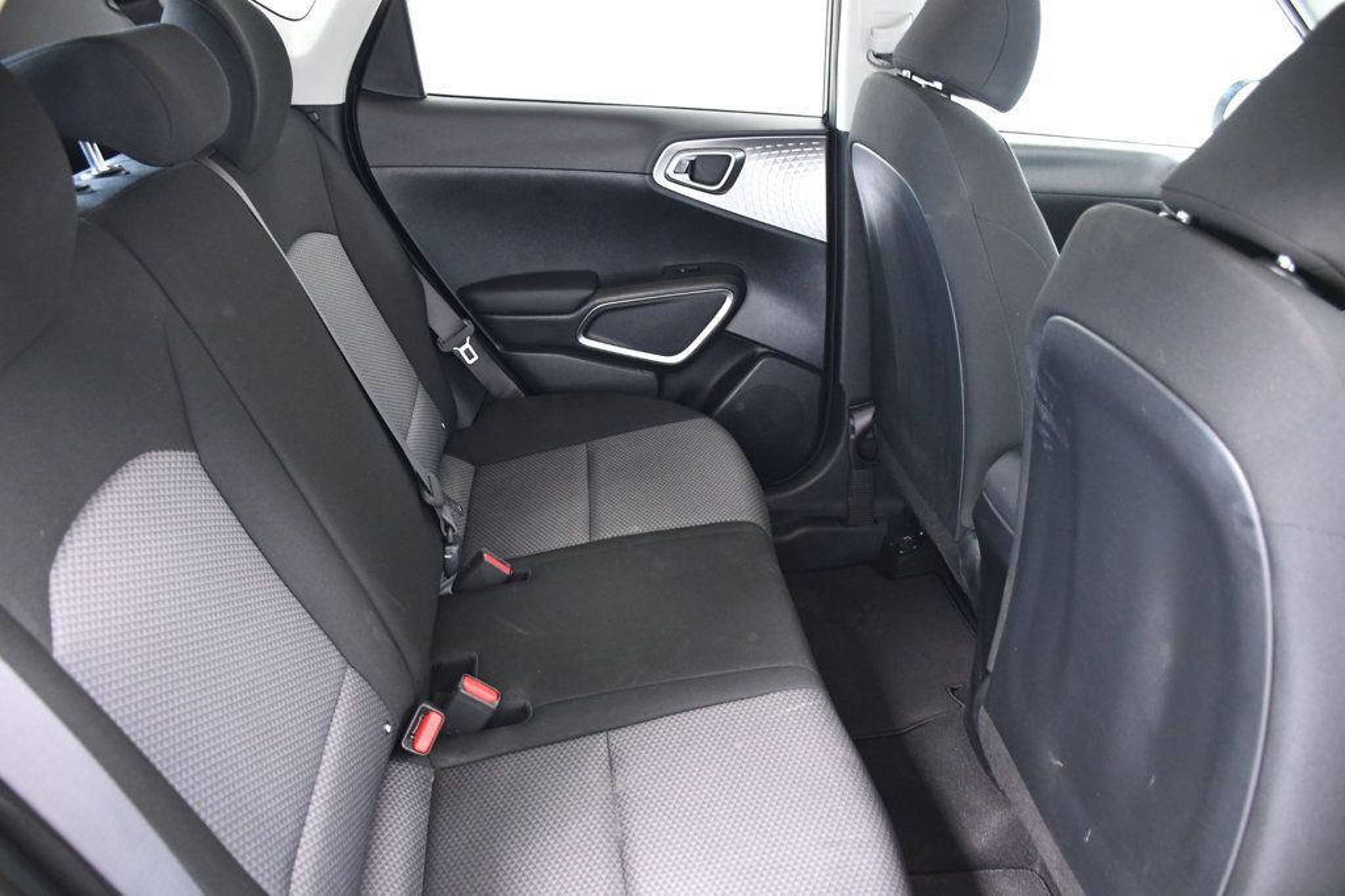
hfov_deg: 67.4
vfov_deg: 47.9
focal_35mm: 27
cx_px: 672
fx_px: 1008
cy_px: 448
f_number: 3.5
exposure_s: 1/40
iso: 2500
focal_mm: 18
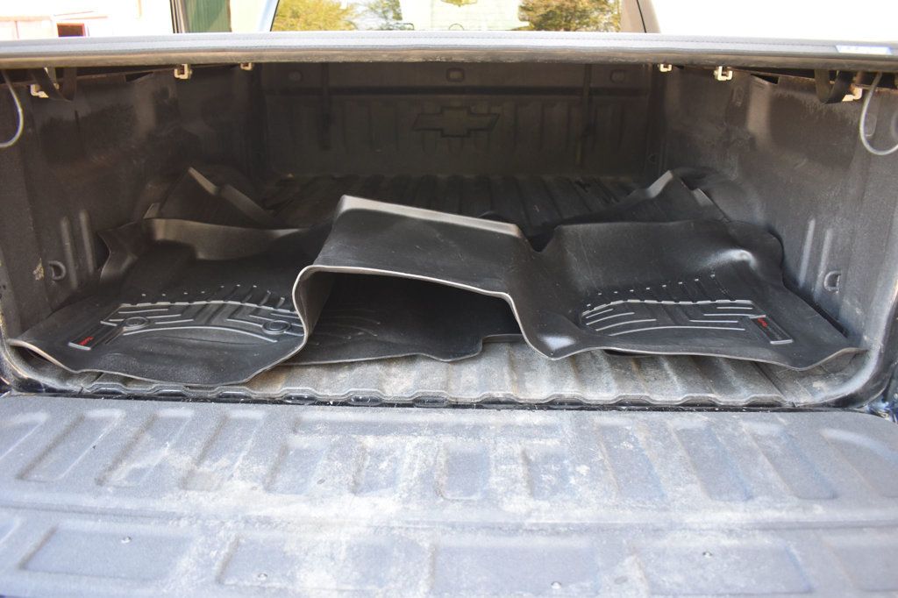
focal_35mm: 27
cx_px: 449
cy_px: 299
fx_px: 673
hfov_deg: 67.4
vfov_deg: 47.9
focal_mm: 18
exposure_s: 1/60
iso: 720
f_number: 4
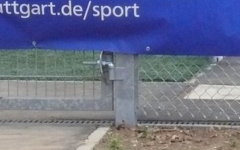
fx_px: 2328
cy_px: -84
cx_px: 82
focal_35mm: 356
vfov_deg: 3.7
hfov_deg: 5.9
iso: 400
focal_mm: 16.1
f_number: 8
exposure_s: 1/400
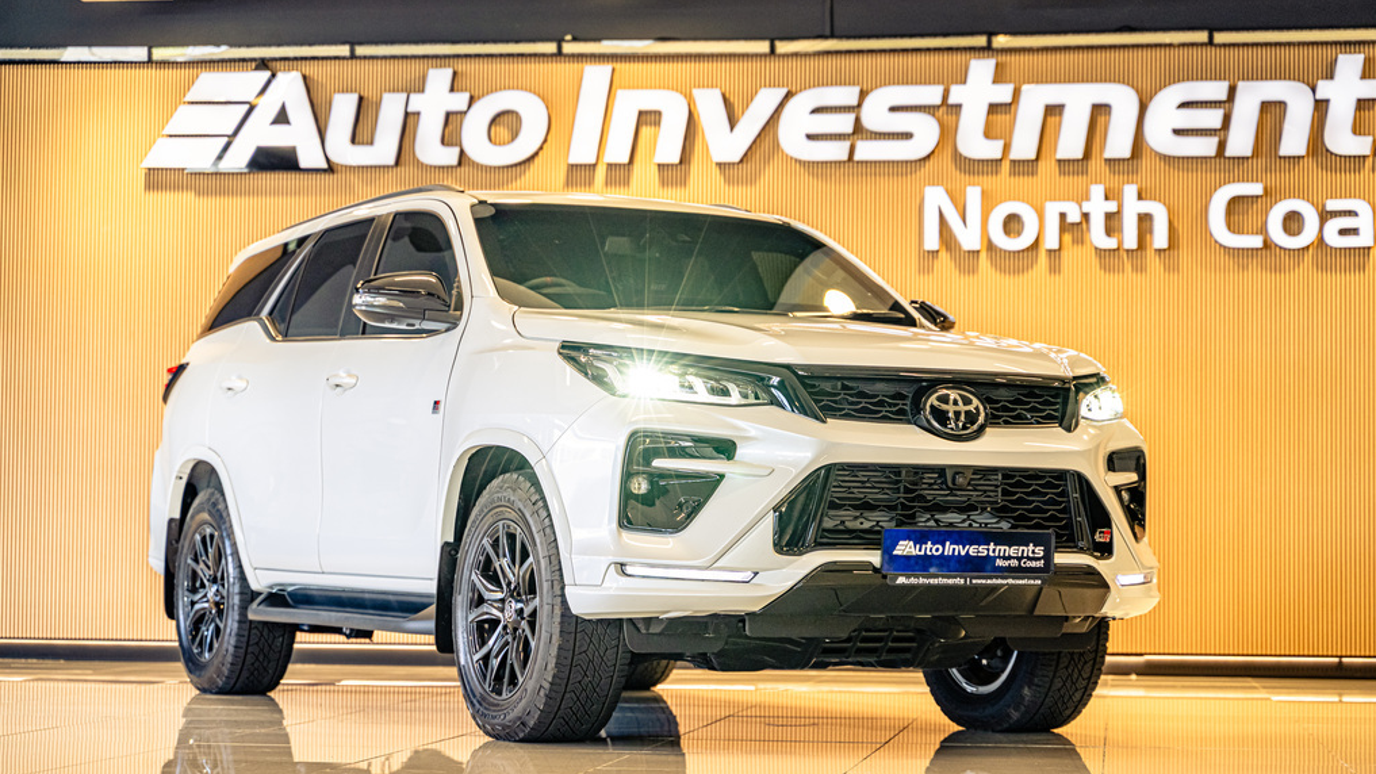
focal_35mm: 79
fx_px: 2882
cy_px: 426
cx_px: 689
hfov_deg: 26.9
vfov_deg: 15.3
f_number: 3.5
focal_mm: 75
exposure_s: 1/160
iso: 1000
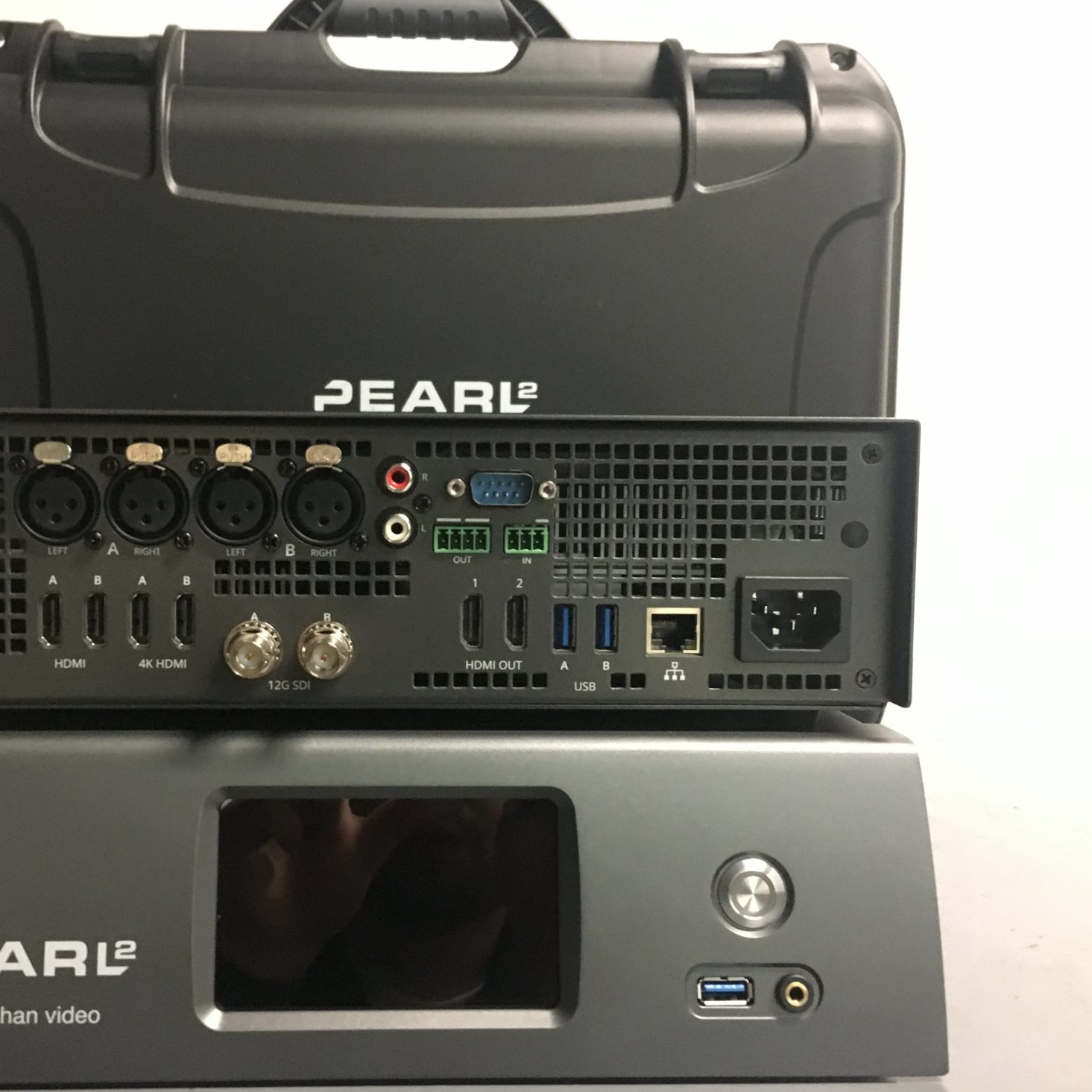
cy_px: 537
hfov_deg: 46.9
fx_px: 1249
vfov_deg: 47.2
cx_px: 434
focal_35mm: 35
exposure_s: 1/15
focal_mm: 4.15
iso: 640
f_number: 2.2
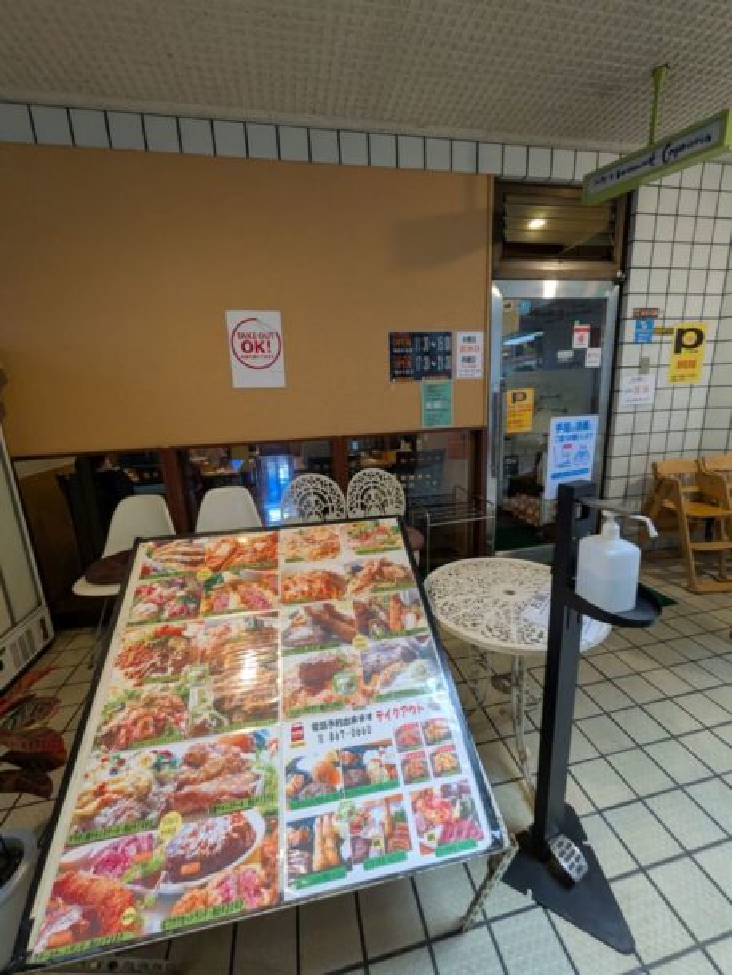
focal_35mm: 14
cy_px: 488
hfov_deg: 85.7
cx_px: 366
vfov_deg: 102.0
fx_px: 394
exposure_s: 1/120
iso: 245
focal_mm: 1.83
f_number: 2.2
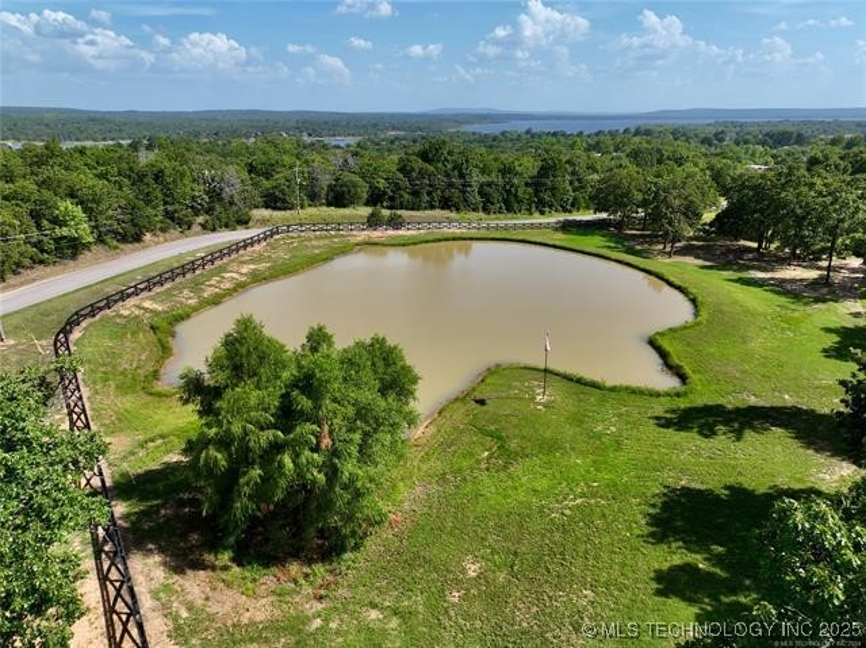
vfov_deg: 56.8
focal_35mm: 24
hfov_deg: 71.6
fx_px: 600
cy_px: 324
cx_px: 433
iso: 120
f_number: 2.8
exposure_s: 1/1600
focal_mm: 12.29
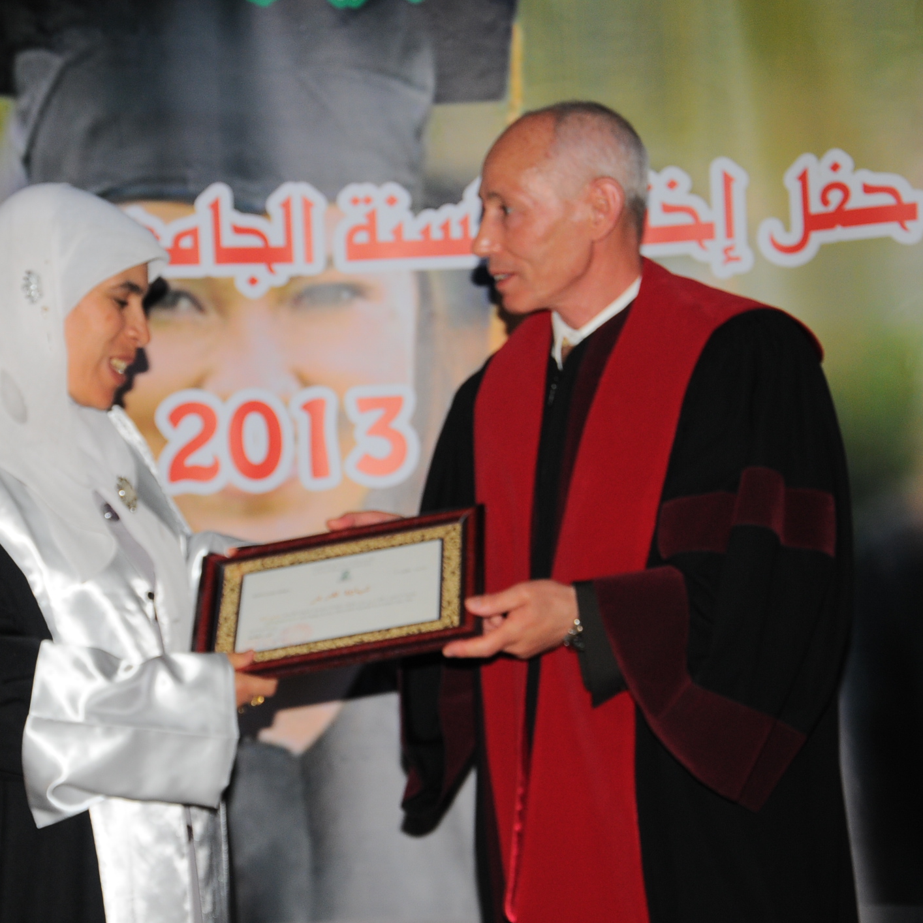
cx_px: 371
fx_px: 3379
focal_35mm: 112
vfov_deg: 15.6
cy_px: 463
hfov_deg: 15.5
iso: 400
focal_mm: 58
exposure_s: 1/60
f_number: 5
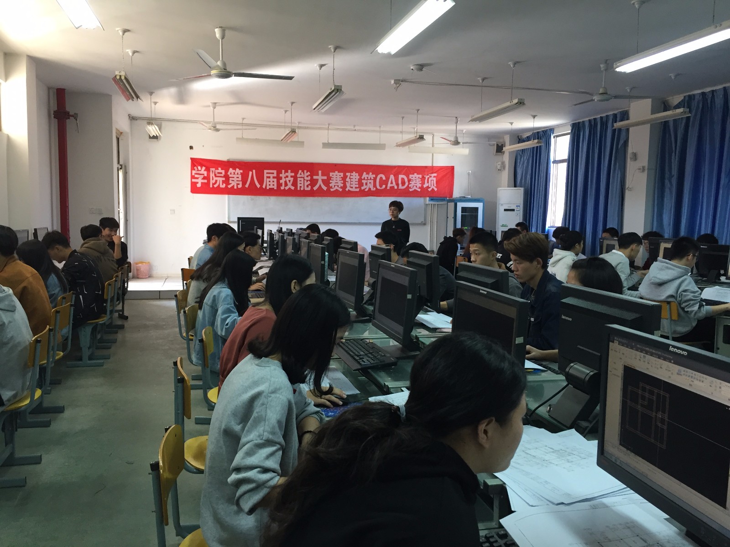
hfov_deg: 61.7
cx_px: 365
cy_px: 274
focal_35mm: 29
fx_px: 612
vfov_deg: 48.2
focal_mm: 4.15
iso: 64
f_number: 2.2
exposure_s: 1/33
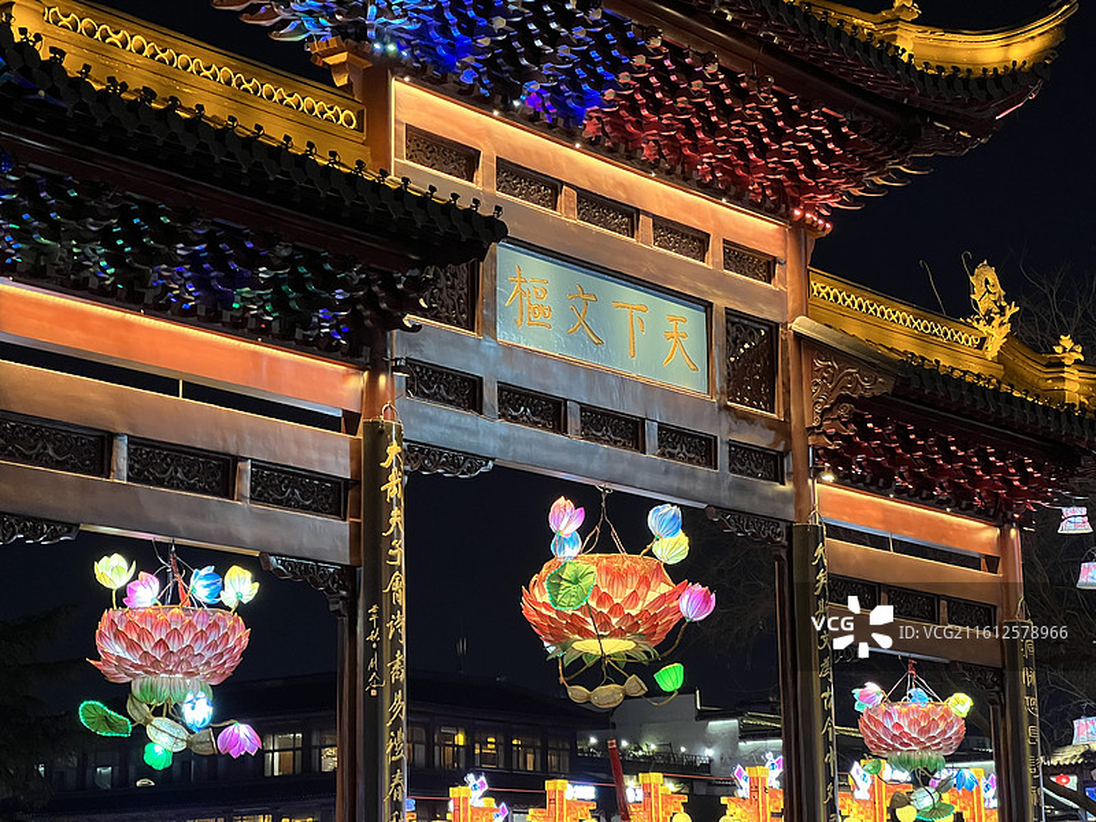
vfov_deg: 19.1
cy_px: 411
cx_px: 548
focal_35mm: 77
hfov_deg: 25.3
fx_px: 2438
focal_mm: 9
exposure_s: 1/34
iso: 800
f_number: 2.8
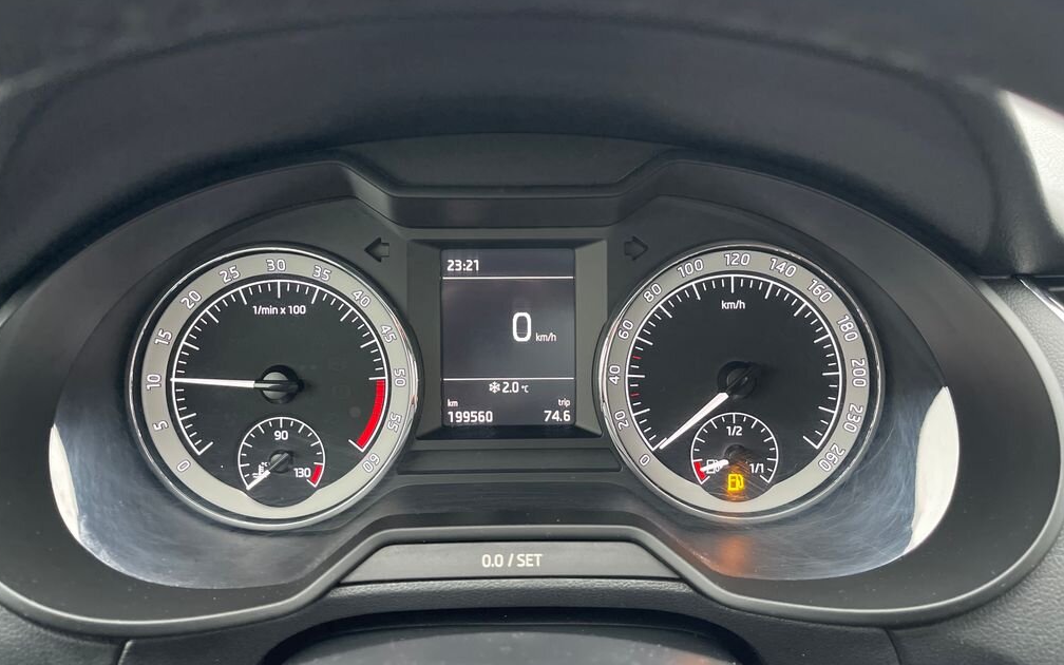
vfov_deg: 44.5
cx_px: 525
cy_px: 327
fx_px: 812
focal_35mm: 28
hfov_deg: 66.5
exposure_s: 1/40
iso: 640
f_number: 1.6
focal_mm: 5.1
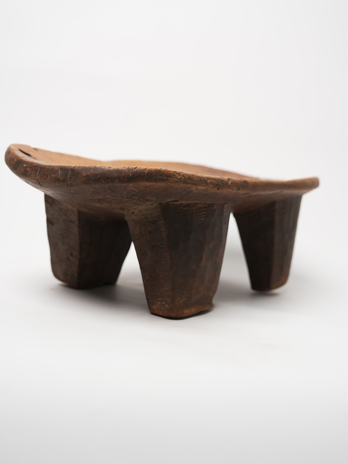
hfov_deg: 34.3
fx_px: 563
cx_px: 168
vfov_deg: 44.8
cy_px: 233
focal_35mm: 42
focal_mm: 37
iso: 320
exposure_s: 1/100
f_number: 4
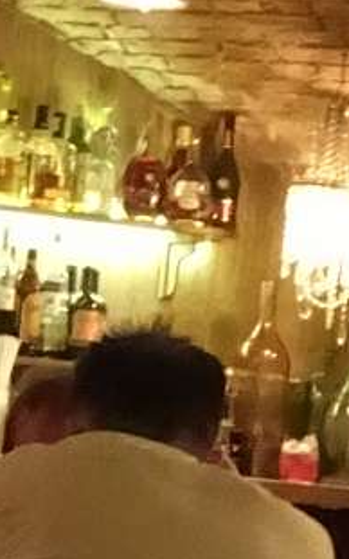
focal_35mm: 294
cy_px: 372
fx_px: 4480
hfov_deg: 4.5
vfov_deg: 7.1
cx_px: -12
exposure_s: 1/8
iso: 2500
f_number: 4.5
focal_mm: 7.58
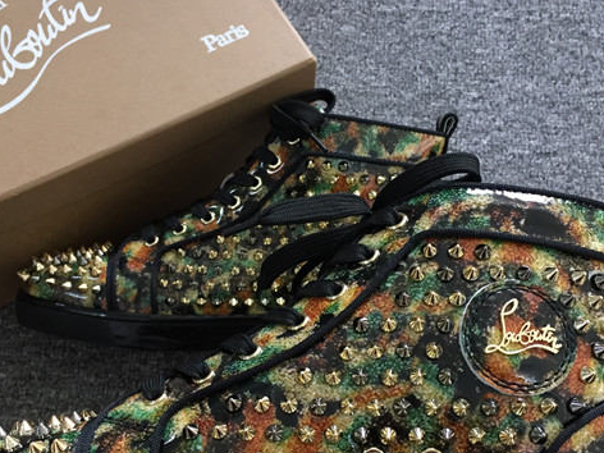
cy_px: 294
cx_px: 290
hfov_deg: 43.8
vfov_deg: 33.4
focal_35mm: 43
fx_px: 750
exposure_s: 1/33
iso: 160
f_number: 2.2
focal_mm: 4.15
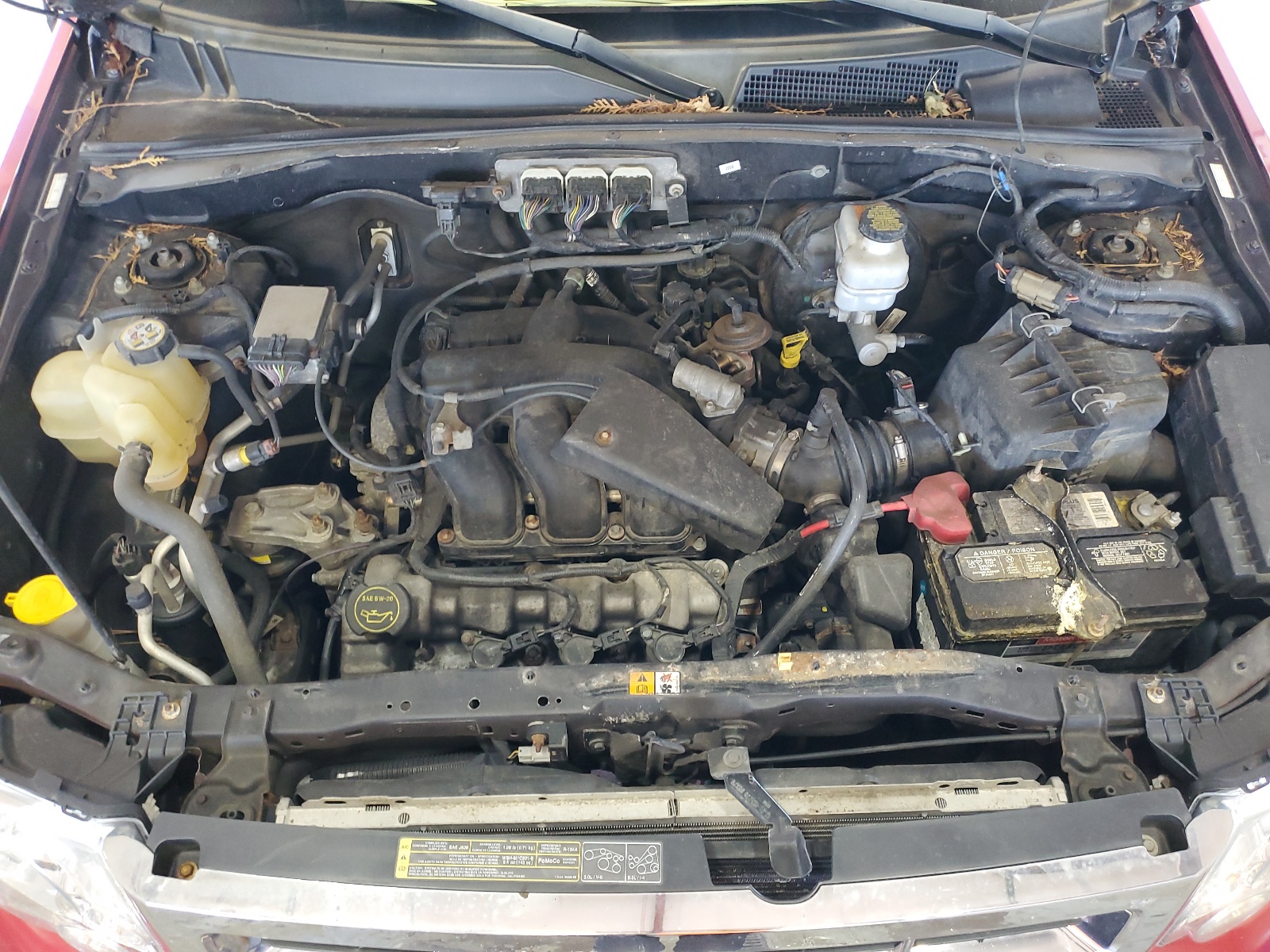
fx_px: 954
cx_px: 635
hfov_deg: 67.3
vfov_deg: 53.1
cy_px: 476
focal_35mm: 26
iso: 191
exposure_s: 1/60.2
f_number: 1.5
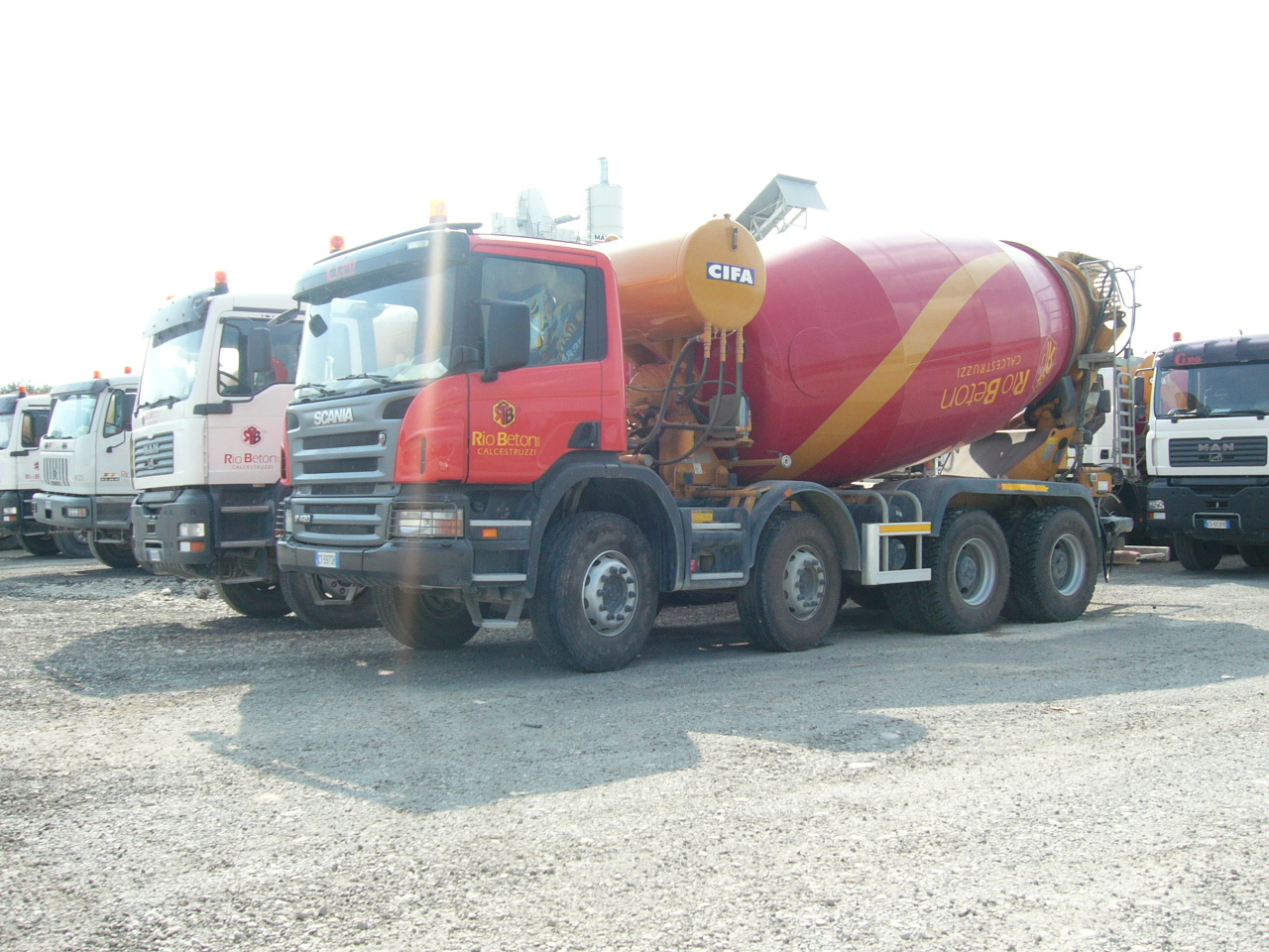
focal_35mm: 35
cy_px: 476
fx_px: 1283
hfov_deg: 52.6
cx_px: 634
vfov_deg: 40.7
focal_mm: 5.8
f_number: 8
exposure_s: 1/60
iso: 50
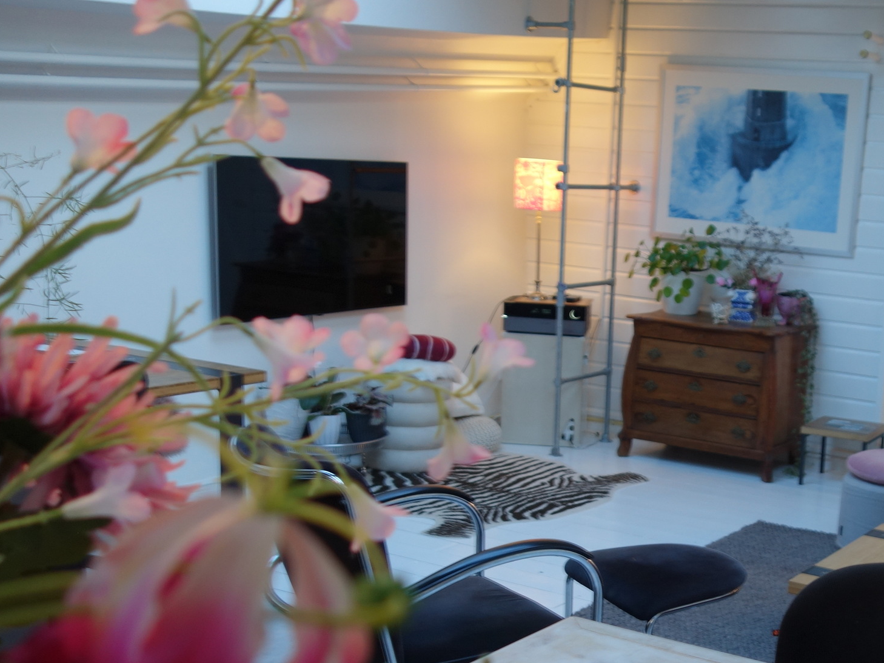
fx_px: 1226
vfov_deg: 29.9
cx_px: 737
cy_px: 481
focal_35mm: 48
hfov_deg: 37.9
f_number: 2.2
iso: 160
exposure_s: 1/30
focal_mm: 10.4
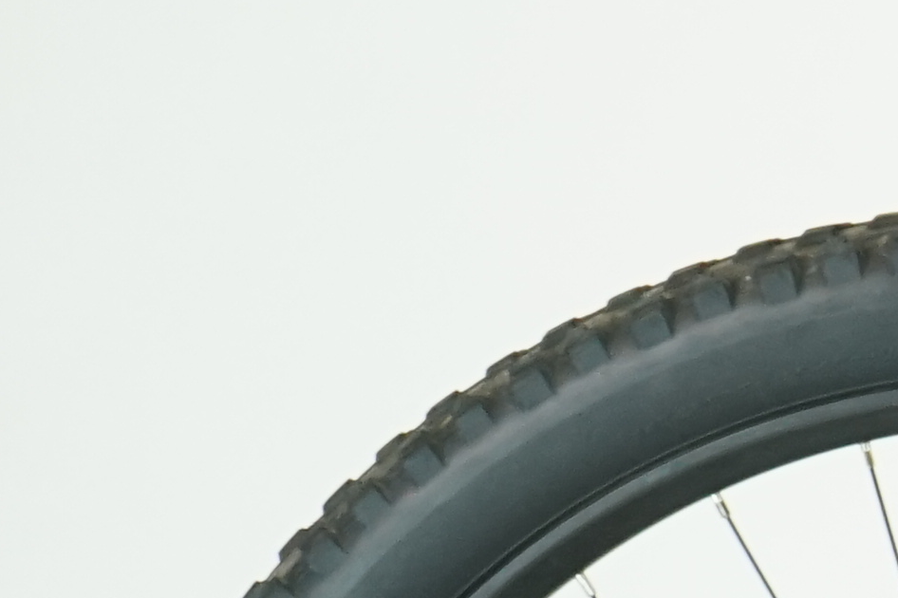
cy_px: 574
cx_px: 2818
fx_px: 8702
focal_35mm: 349
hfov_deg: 5.5
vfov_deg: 3.9
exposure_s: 1/200
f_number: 5.6
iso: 1600
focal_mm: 55
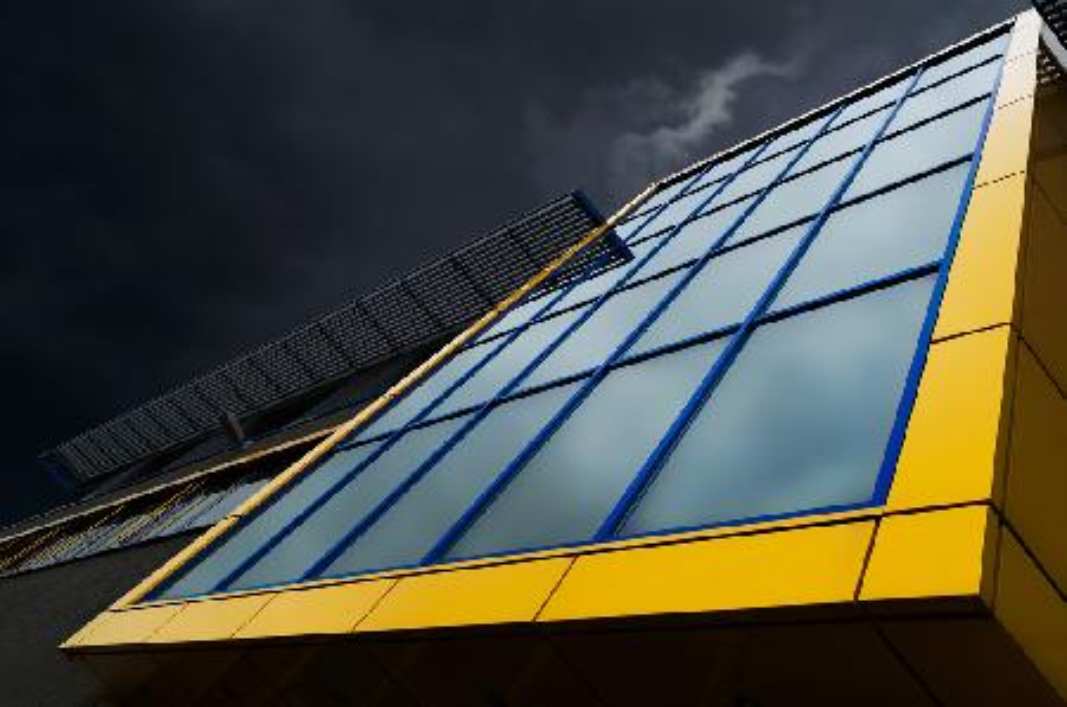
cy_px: 354
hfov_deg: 70.6
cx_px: 534
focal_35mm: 26
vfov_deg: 50.2
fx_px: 754
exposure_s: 1/100
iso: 100
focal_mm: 17
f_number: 8
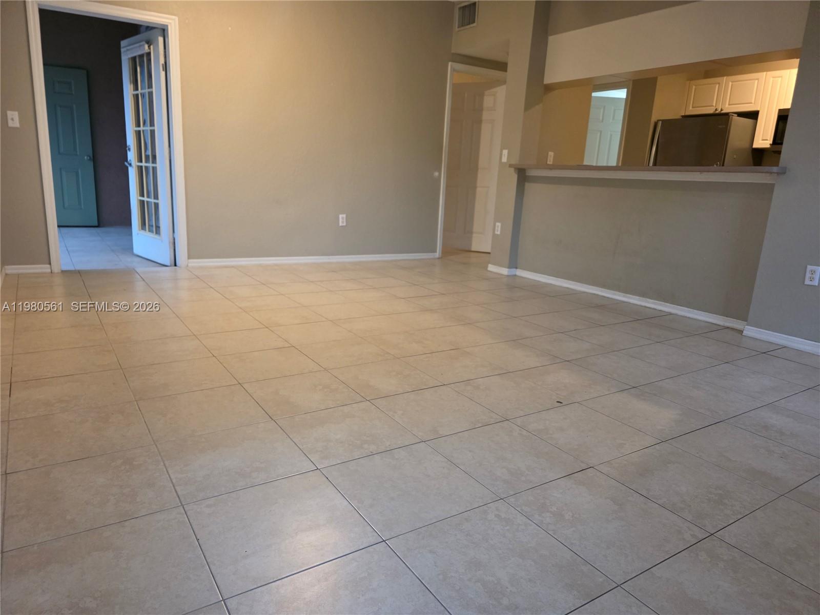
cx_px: 410
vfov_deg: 58.9
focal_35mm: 23
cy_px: 308
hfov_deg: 73.9
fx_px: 545
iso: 1000
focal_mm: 6.3
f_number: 1.7
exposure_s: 1/120
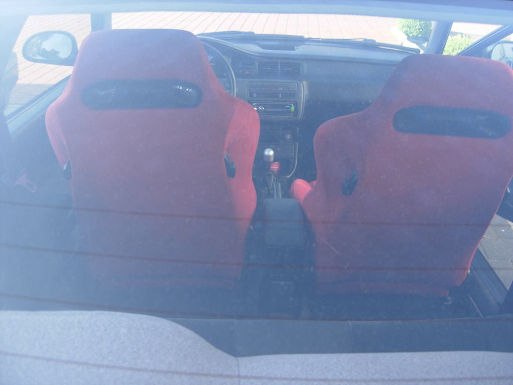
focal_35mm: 36
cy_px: 192
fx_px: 534
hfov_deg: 51.4
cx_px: 256
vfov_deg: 39.7
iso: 50
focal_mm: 7.5
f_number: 3
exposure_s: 1/78.3
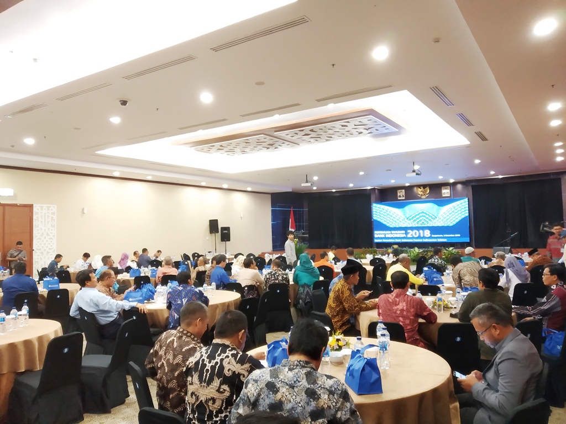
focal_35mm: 26
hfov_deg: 67.3
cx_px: 283
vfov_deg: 53.1
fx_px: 425
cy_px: 212
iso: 800
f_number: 2.2
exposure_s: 1/17
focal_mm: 3.82
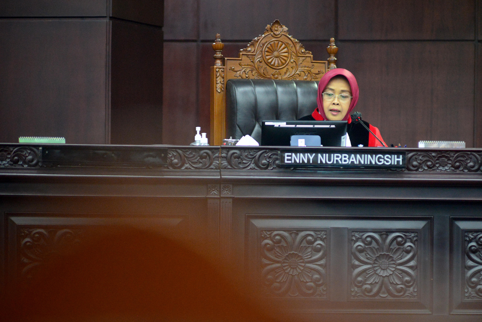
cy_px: 161
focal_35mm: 200
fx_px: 2679
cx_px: 241
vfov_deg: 6.9
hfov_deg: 10.3
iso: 4500
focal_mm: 200
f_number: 2.8
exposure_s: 1/125
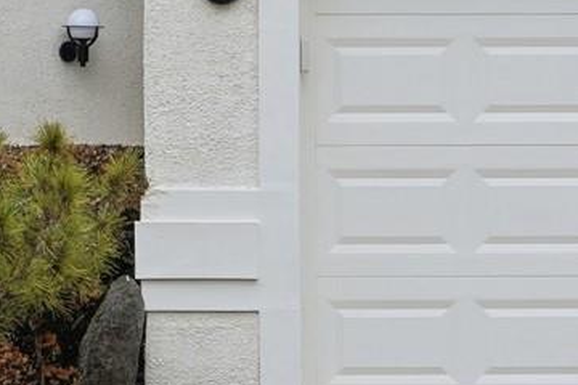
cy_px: 172
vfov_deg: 6.9
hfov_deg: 10.2
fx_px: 3211
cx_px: 588
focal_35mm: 200
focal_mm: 30.5
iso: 125
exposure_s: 1/8000
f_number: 4
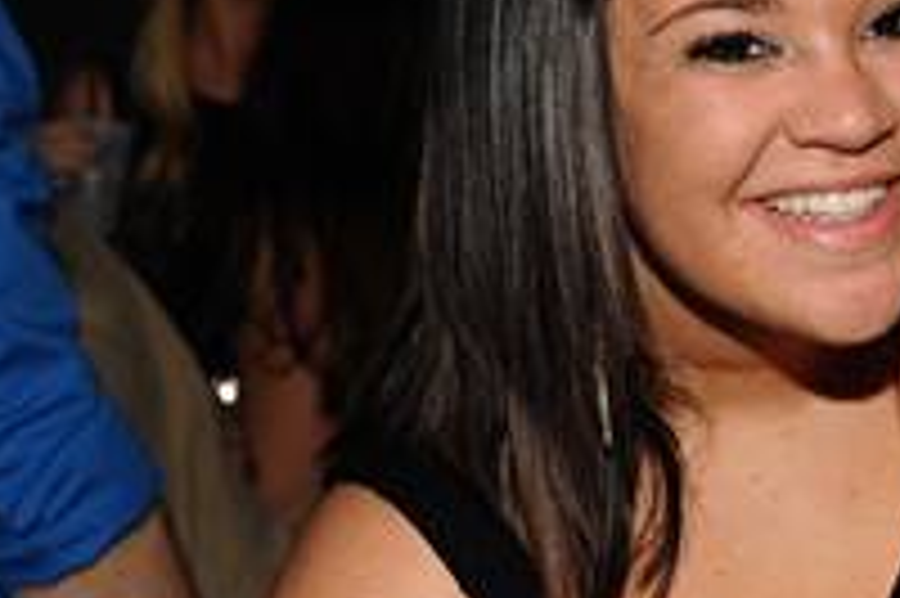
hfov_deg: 13.9
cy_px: 139
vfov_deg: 9.6
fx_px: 3572
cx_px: 1116
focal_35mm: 143
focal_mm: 52
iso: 800
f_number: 6.7
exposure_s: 1/250
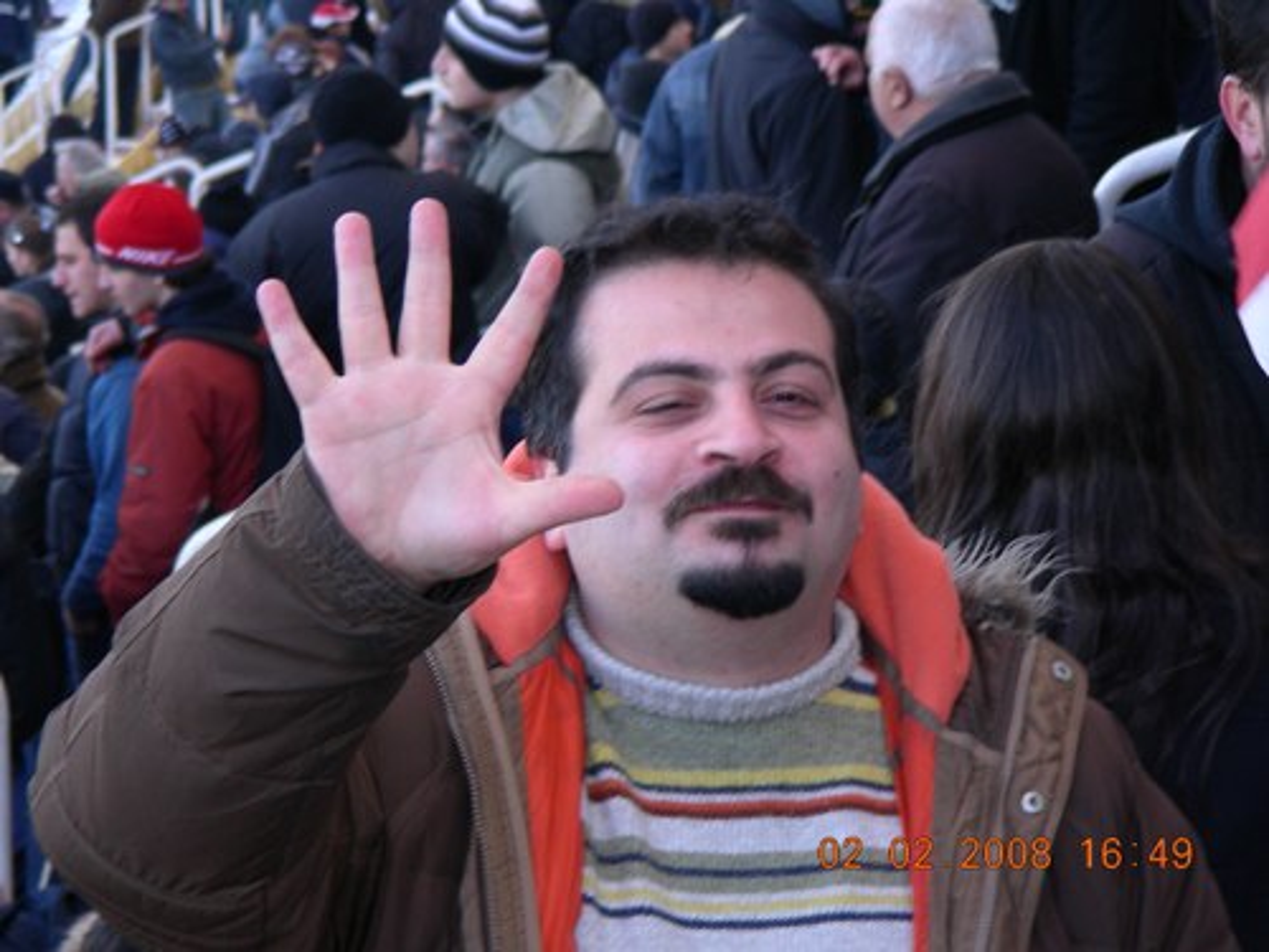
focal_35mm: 148
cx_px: 634
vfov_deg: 10.0
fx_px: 5426
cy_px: 476
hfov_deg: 13.3
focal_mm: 24.7
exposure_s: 1/60.3
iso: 63
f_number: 3.5
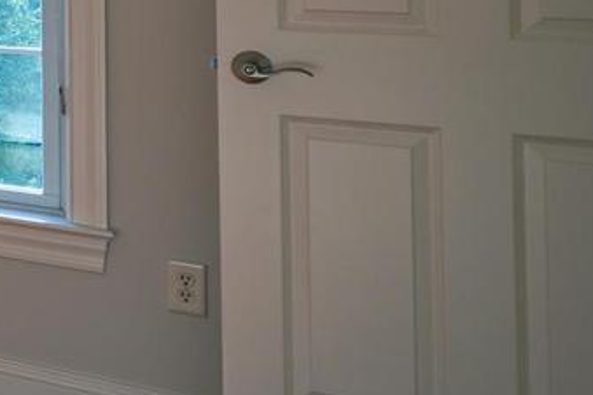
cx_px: -584
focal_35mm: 68
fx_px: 1120
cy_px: -91
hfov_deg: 18.9
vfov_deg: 18.8
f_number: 4
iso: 125
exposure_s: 1/160
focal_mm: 16
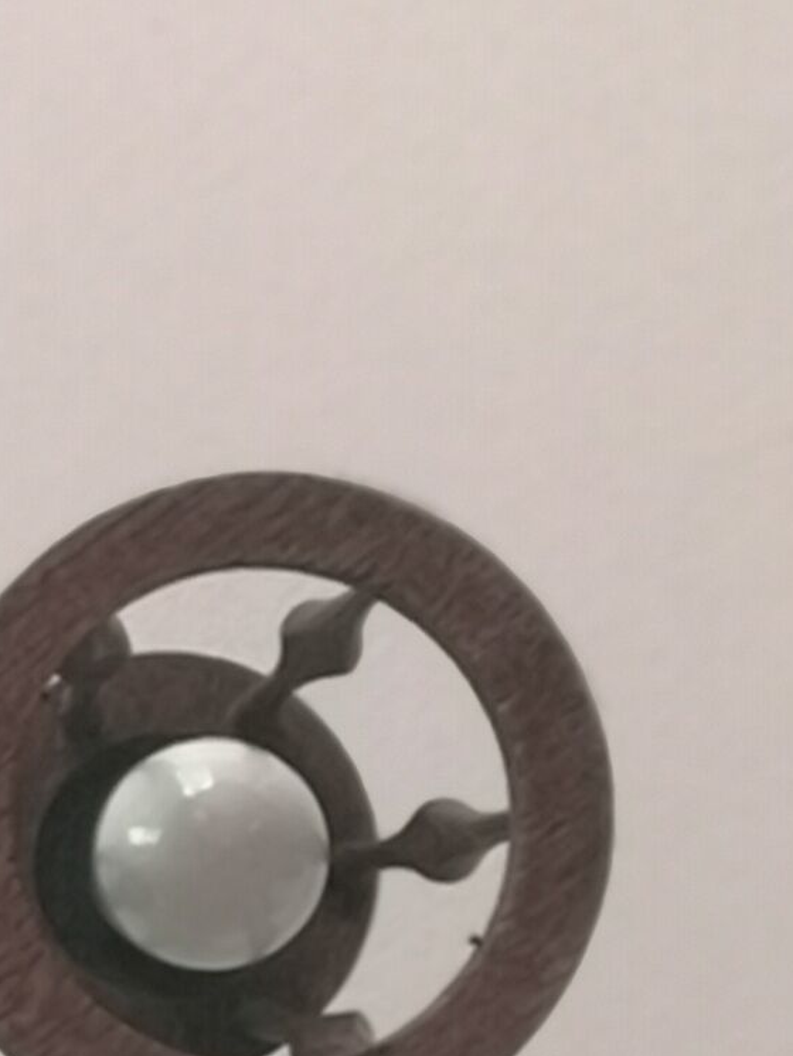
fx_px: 8059
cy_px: 1493
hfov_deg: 5.5
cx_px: -946
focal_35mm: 264
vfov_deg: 7.4
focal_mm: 5.58
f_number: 4
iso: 320
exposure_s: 1/33.3
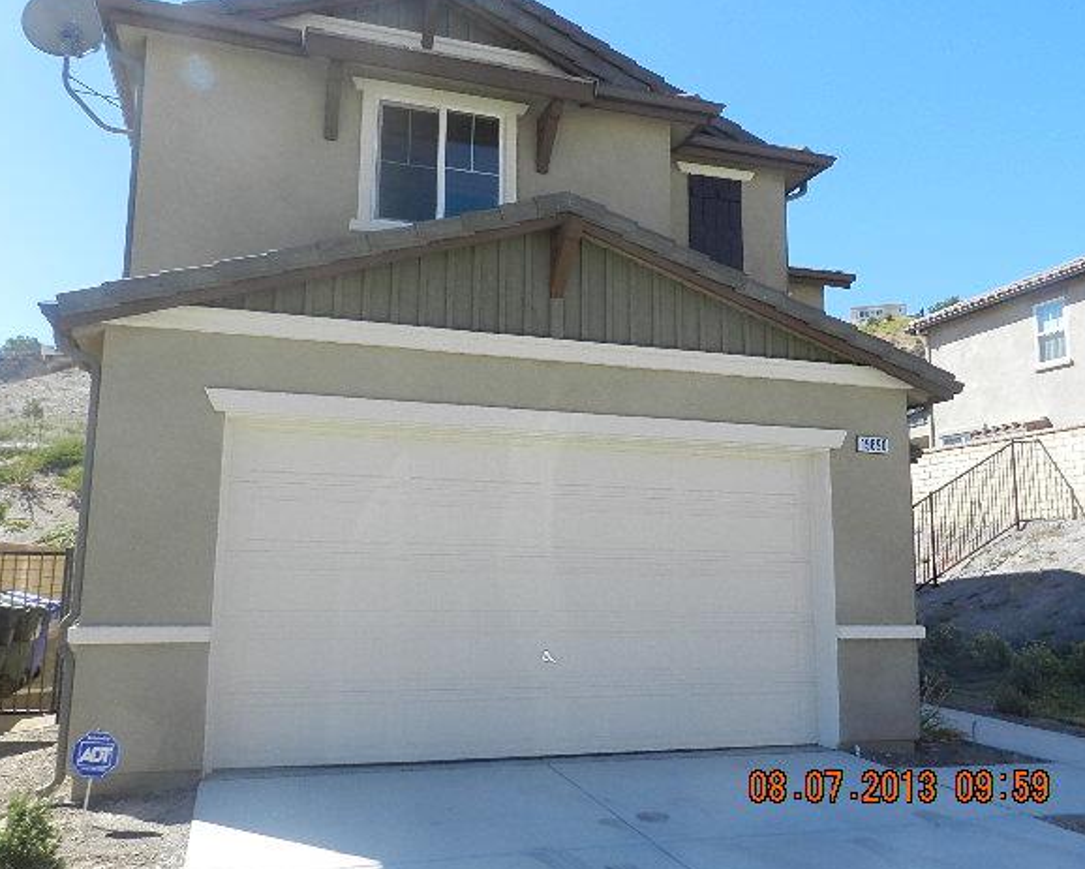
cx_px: 520
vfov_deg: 53.2
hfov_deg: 64.0
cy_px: 430
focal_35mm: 27
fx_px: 867
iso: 160
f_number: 3.5
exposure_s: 1/800
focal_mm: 4.5
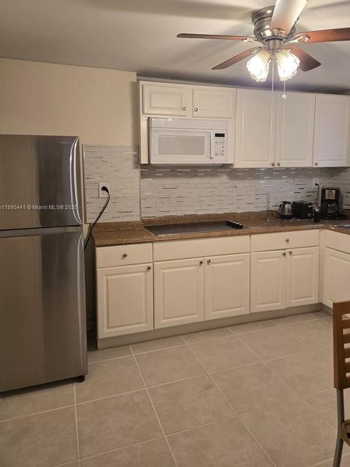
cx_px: 195
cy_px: 208
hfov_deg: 52.9
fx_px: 351
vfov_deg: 67.1
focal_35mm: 26
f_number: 1.8
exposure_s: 1/120
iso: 160
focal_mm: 5.4
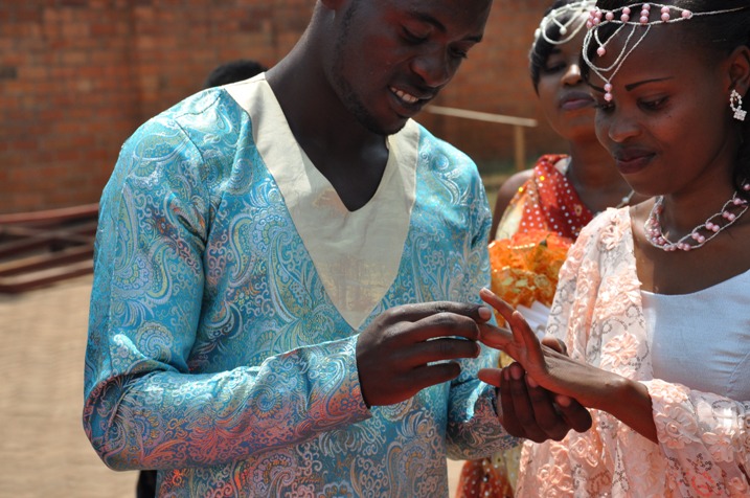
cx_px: 375
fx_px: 2060
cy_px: 249
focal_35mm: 99
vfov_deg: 13.8
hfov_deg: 20.6
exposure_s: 1/1000
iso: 500
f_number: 8
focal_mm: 66
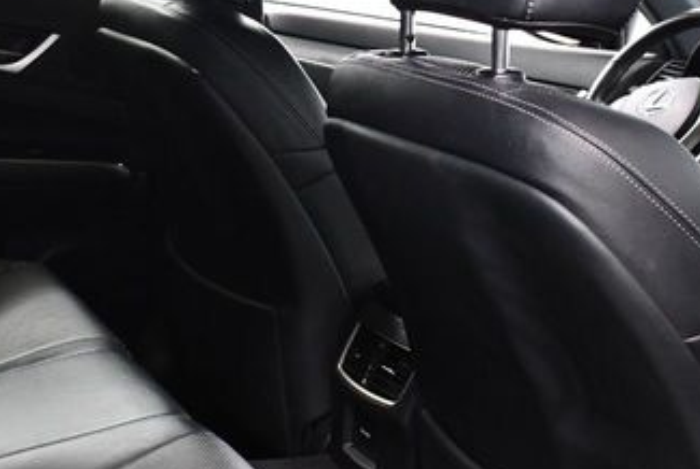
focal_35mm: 71
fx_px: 1383
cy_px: 152
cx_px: 319
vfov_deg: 19.2
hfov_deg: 28.4
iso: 3200
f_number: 3.5
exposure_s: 1/80
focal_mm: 18
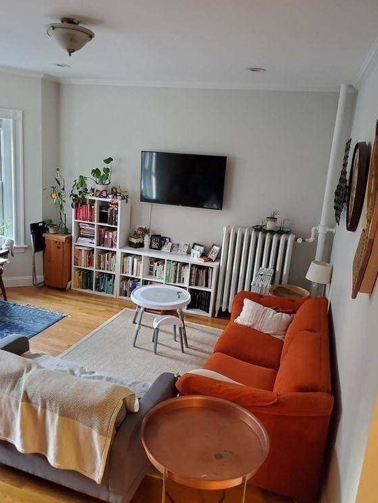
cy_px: 259
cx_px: 189
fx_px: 393
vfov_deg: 65.3
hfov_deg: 51.4
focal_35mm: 27
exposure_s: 1/39
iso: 320
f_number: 1.5
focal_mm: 4.3
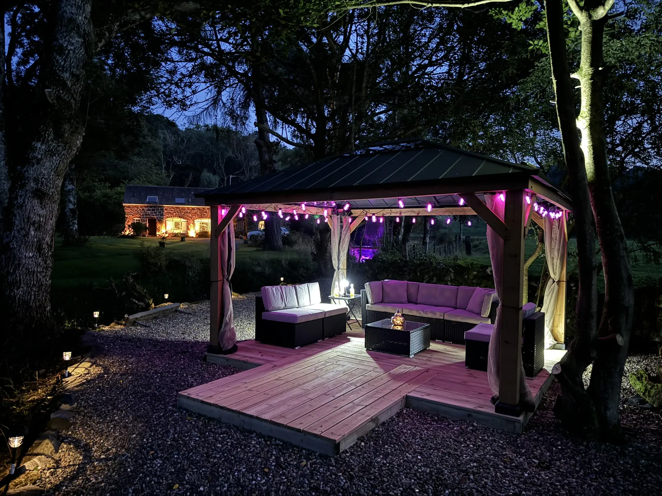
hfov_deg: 71.6
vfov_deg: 56.8
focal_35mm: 24
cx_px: 331
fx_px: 459
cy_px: 248
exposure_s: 1/2
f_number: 1.78
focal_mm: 6.76
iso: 1250
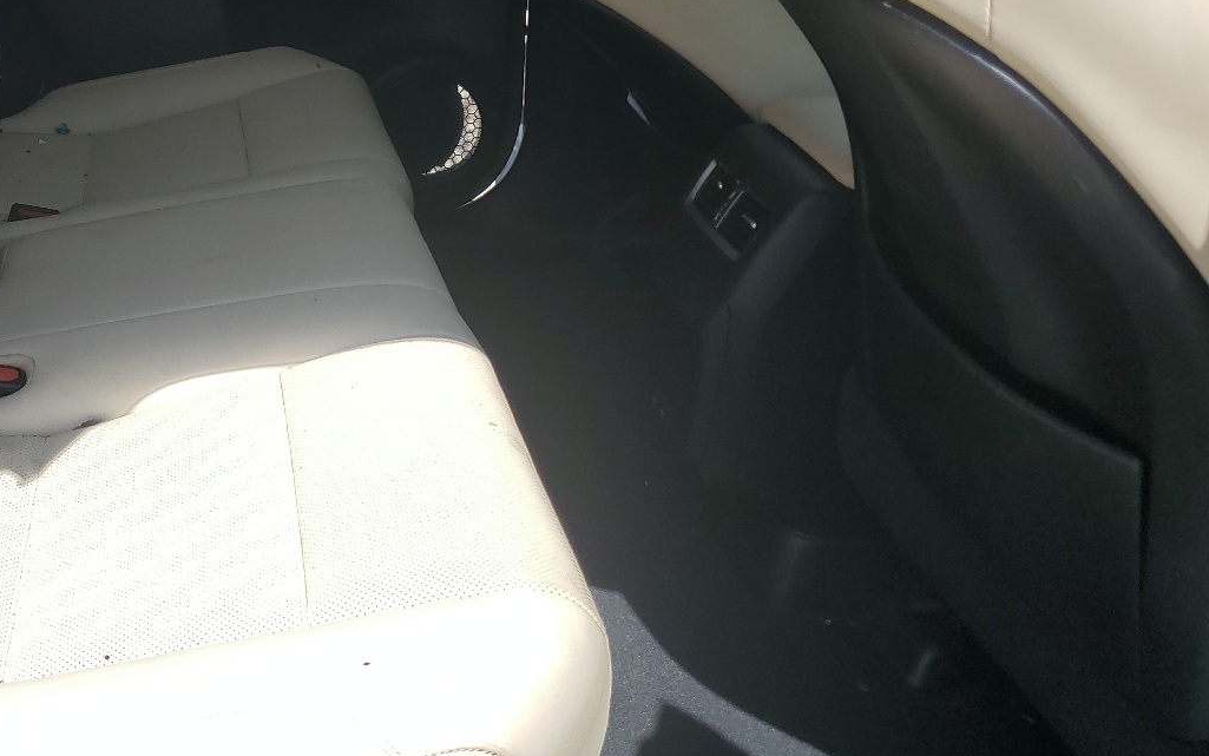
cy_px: 98
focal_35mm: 43
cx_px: 267
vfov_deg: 28.9
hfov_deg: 44.3
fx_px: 1417
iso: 50
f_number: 1.5
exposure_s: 1/1667
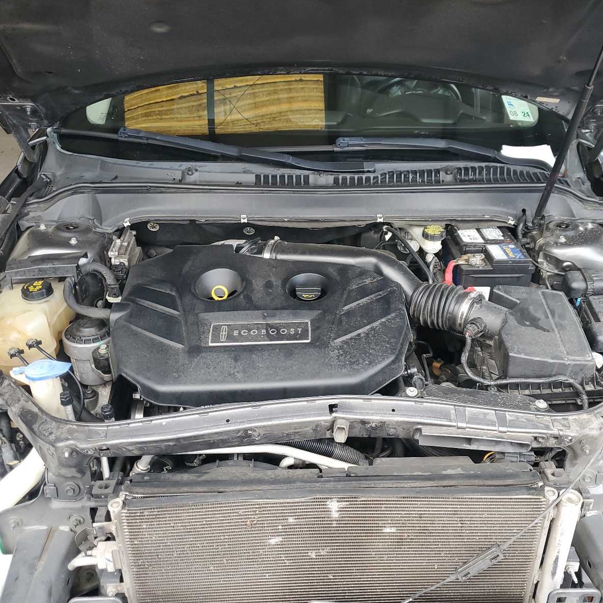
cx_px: 326
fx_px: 611
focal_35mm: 31
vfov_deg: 52.5
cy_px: 300
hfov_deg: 52.5
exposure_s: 1/120
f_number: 1.5
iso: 63
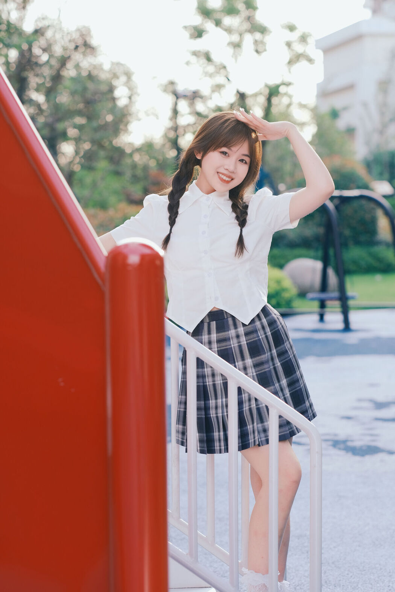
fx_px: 1382
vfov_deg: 24.2
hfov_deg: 16.3
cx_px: 198
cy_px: 296
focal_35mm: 84
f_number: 2.5
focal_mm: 56
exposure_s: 1/250
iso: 400
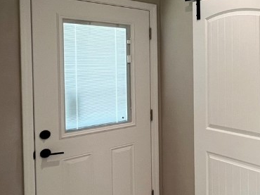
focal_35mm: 36
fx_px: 270
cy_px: 72
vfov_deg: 39.3
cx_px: 267
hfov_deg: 43.2
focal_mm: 1.57
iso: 125
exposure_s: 1/120
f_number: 1.8
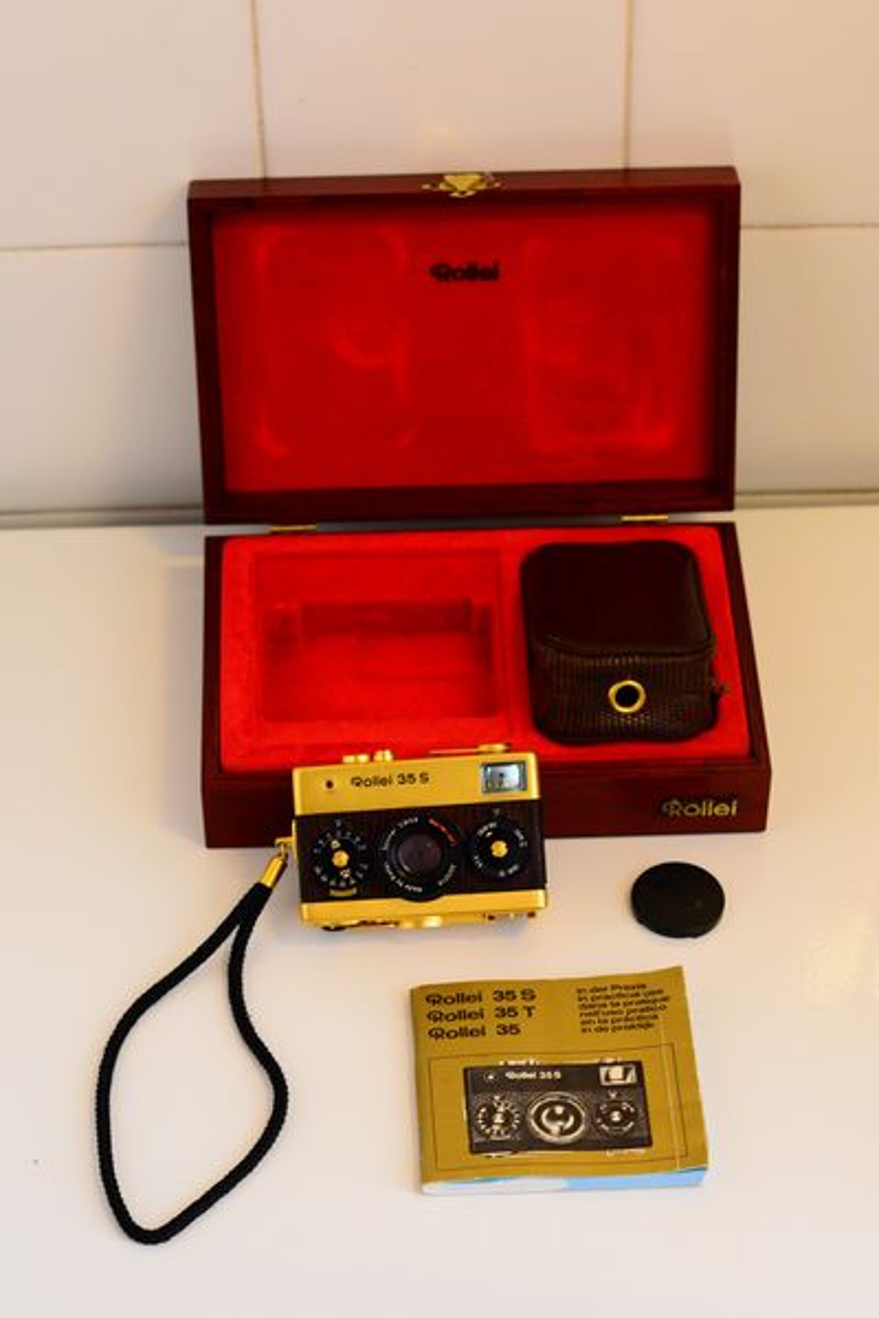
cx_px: 440
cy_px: 659
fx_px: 3113
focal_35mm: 85
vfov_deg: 23.9
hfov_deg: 16.1
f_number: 6.3
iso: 6400
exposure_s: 1/125
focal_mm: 85
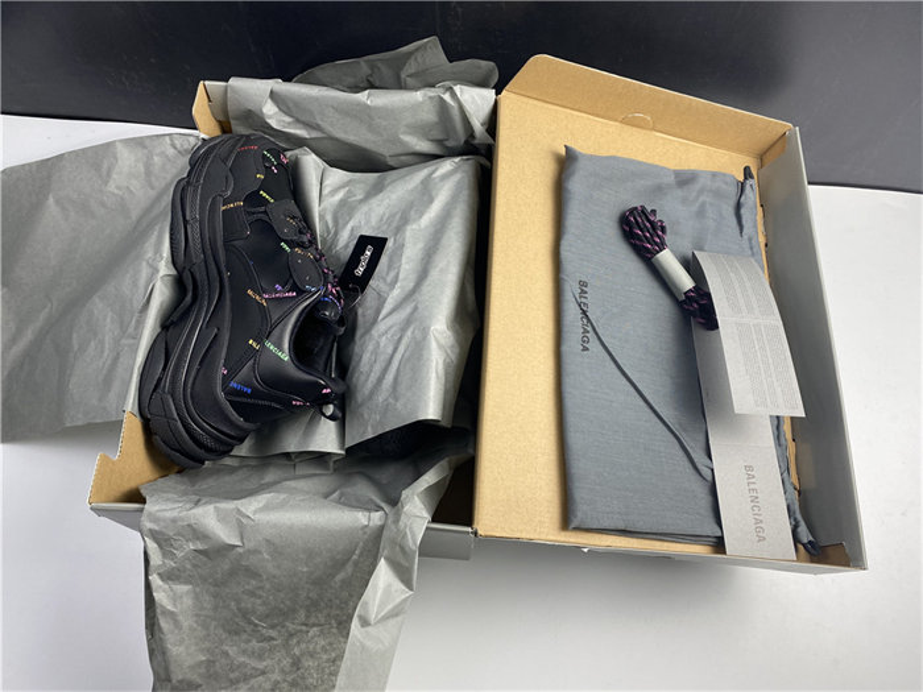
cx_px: 462
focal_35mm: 26
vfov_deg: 53.1
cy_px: 346
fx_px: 693
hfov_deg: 67.3
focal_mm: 4.25
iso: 80
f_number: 1.8
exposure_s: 1/100
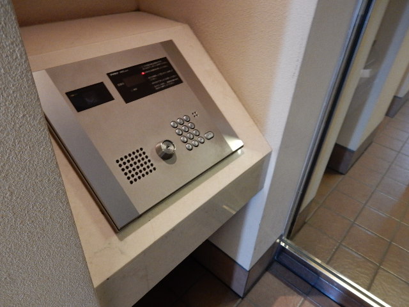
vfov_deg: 54.9
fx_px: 295
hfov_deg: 69.4
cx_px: 204
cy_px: 154
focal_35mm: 25
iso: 400
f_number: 3.7
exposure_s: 1/20
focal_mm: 4.5
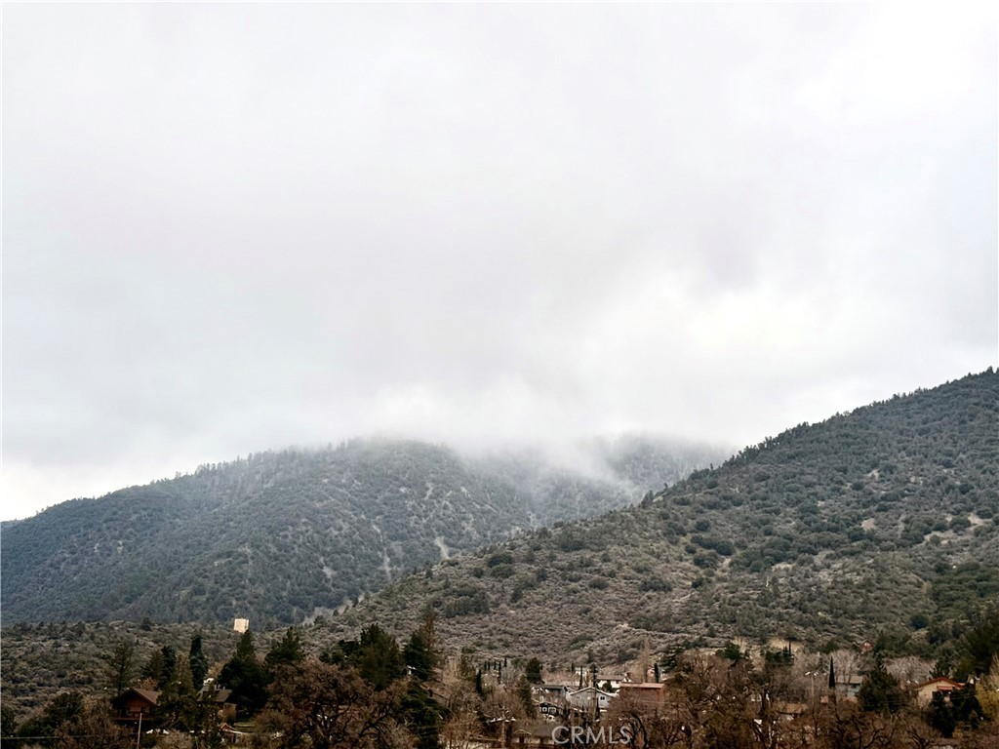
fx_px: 1385
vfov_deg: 30.3
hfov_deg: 39.7
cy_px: 374
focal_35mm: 48
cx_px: 500
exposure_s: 1/4878
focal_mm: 6.76
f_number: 1.78
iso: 64
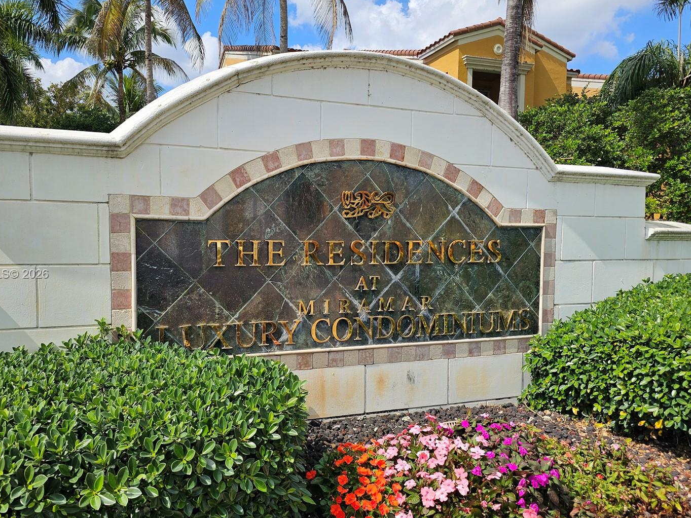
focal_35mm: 27
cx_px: 296
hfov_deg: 65.0
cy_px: 275
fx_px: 539
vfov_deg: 51.3
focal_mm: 6.3
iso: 10
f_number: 1.7
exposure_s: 1/654
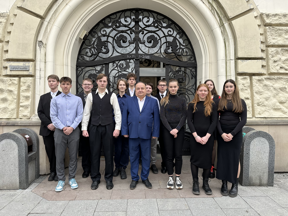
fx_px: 200
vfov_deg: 56.8
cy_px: 108
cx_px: 144
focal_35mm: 24
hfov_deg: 71.6
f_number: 1.78
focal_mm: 6.86
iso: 80
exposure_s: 1/611
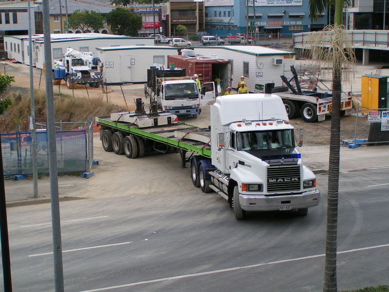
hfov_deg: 28.6
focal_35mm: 68
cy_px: 146
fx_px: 764
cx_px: 194
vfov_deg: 21.6
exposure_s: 1/80
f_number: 5
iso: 50
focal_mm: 10.5
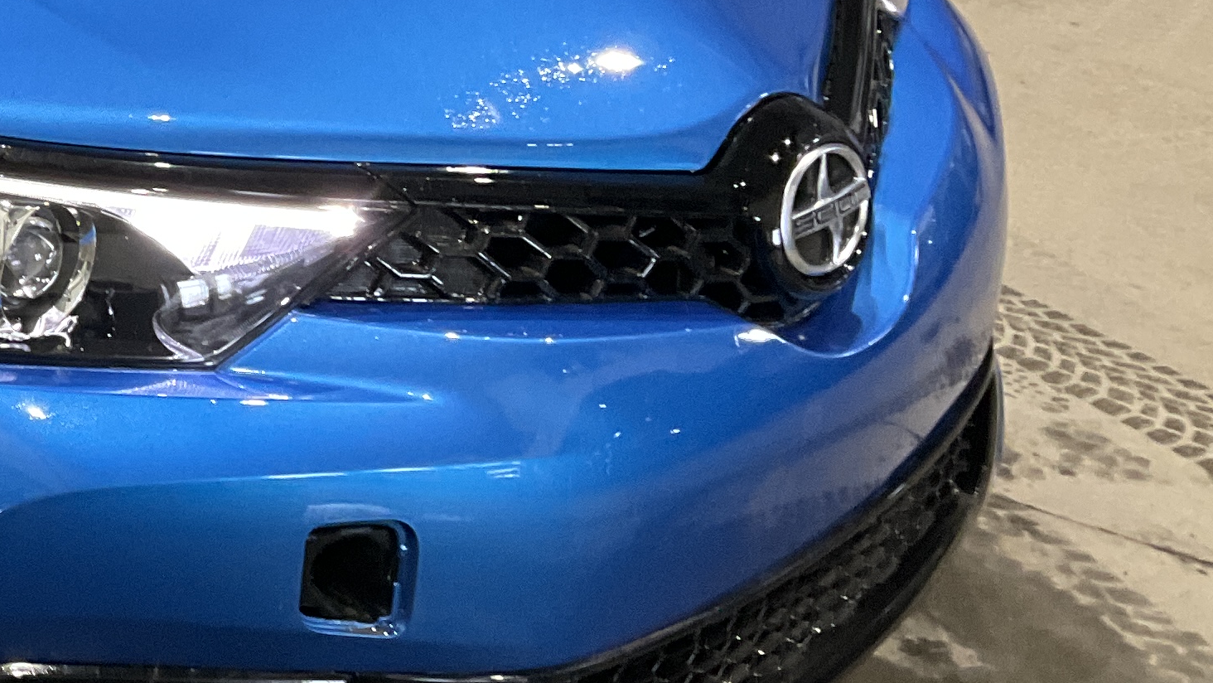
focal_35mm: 87
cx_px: -455
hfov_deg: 21.6
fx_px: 2799
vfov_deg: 13.8
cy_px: 48
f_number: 1.8
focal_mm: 3
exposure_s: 1/60
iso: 125
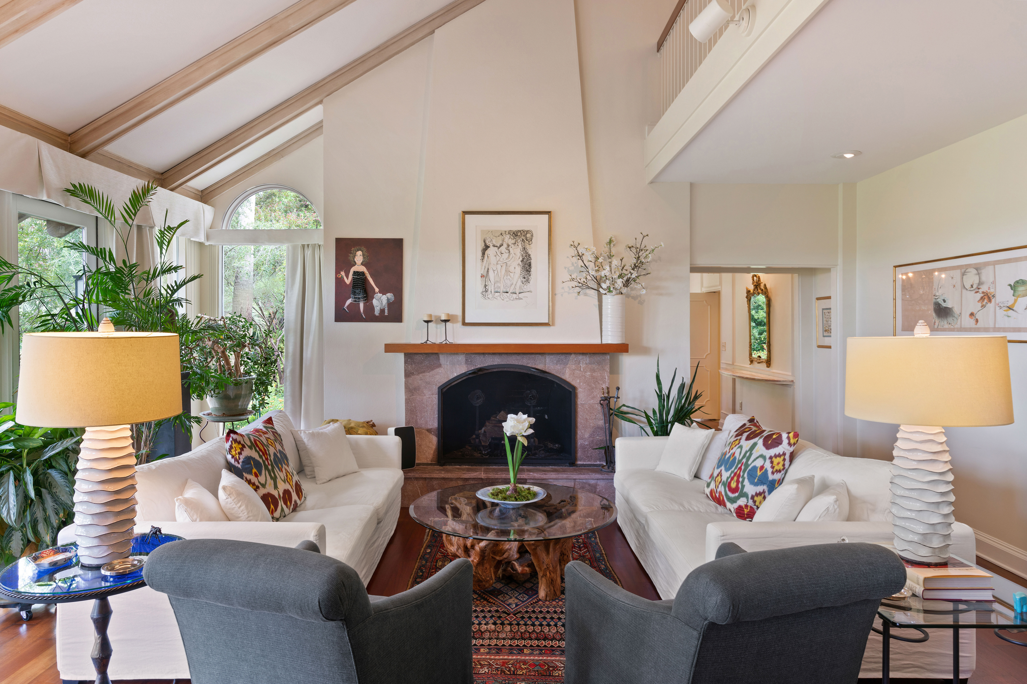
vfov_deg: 57.2
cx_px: 514
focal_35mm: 22
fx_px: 628
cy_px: 342
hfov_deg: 78.6
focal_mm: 22
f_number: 9
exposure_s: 1/1.67
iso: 200
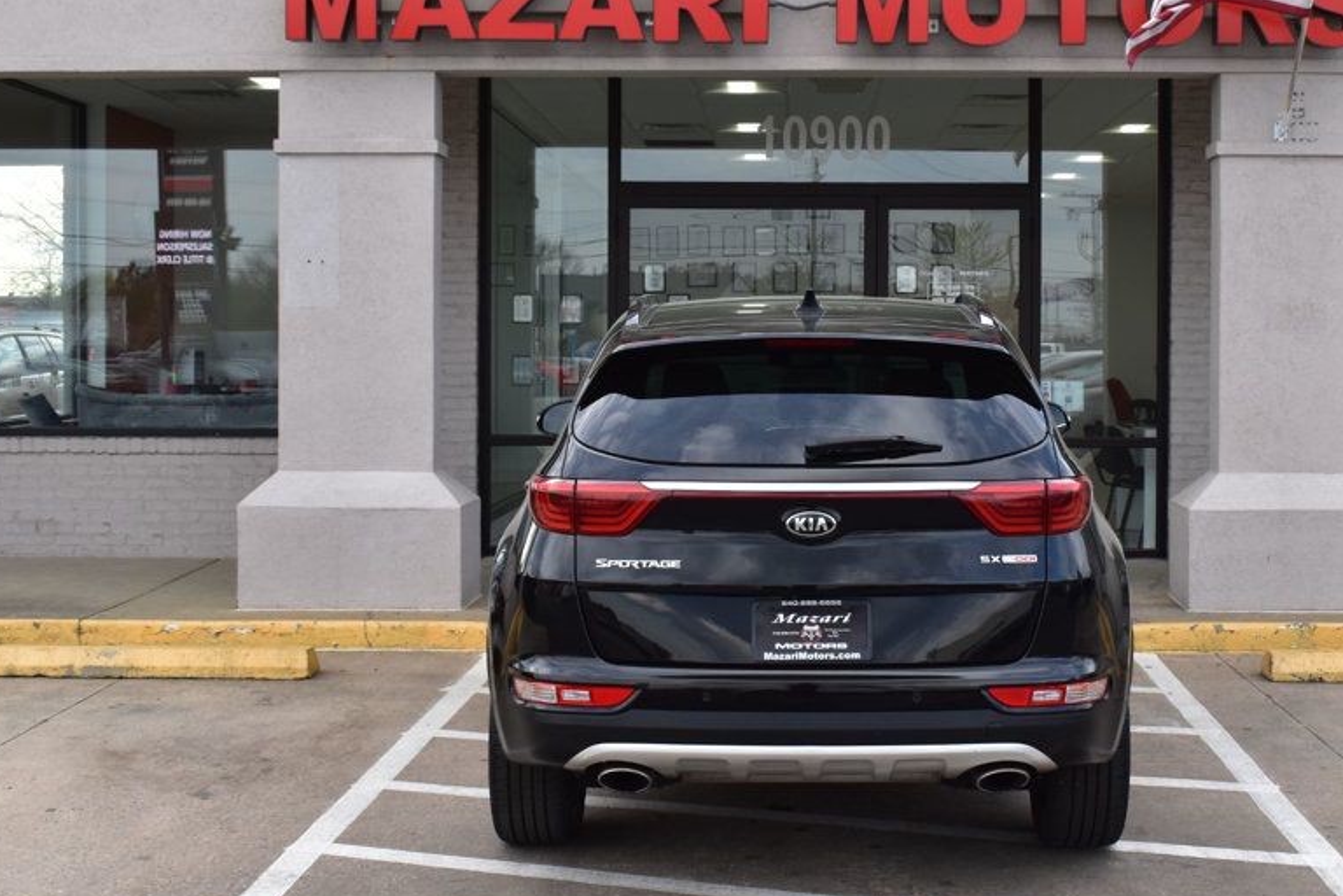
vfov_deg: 24.2
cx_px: 787
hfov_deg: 35.5
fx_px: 2089
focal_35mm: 56
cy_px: 397
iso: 400
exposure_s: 1/160
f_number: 9
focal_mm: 28
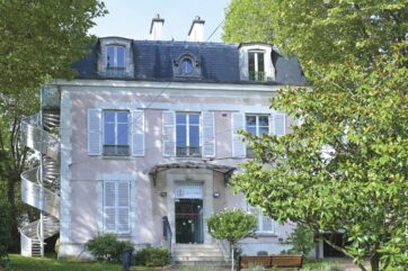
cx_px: 194
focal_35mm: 44
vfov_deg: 30.5
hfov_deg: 44.5
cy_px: 134
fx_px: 498
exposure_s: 1/160
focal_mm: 39
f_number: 5
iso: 100
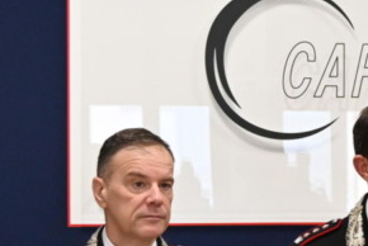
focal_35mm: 142
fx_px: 1454
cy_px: 188
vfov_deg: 9.7
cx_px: 363
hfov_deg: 14.2
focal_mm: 21.5
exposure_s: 1/125
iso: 1400
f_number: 3.5
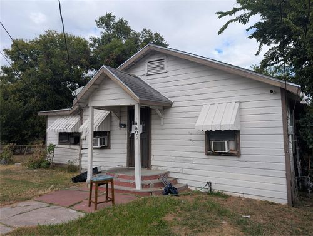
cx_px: 156
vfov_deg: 57.0
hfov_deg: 71.5
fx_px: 217
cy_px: 118
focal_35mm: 24
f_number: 1.68
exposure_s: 1/706
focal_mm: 6.9
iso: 22
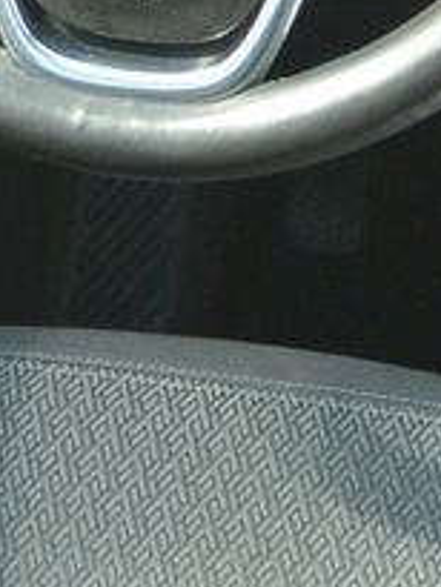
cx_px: 364
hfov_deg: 10.6
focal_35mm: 139
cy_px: -39
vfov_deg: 13.9
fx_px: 2359
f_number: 3.5
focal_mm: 11
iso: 320
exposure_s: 1/125
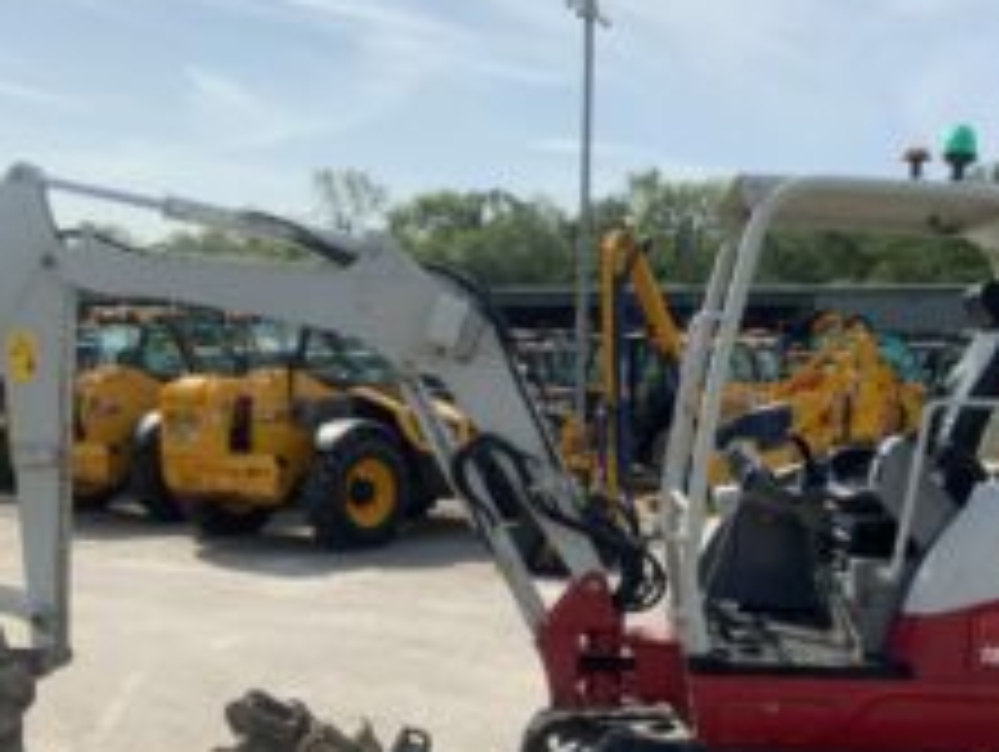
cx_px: 652
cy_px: 486
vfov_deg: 30.8
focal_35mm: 47
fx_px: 1358
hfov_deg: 40.0
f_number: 1.8
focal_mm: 3
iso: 20
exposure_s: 1/2801
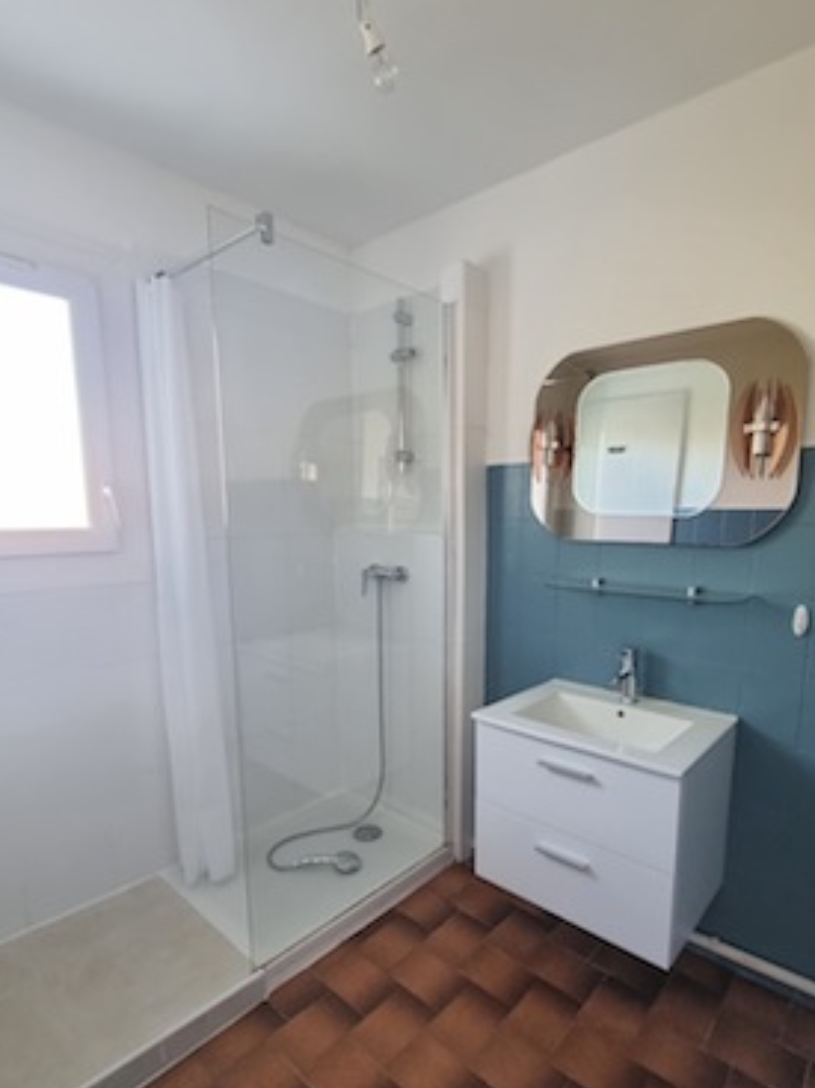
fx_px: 534
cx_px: 448
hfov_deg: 74.5
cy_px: 611
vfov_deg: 90.6
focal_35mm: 17
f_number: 2.2
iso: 400
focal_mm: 2.2
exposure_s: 1/50
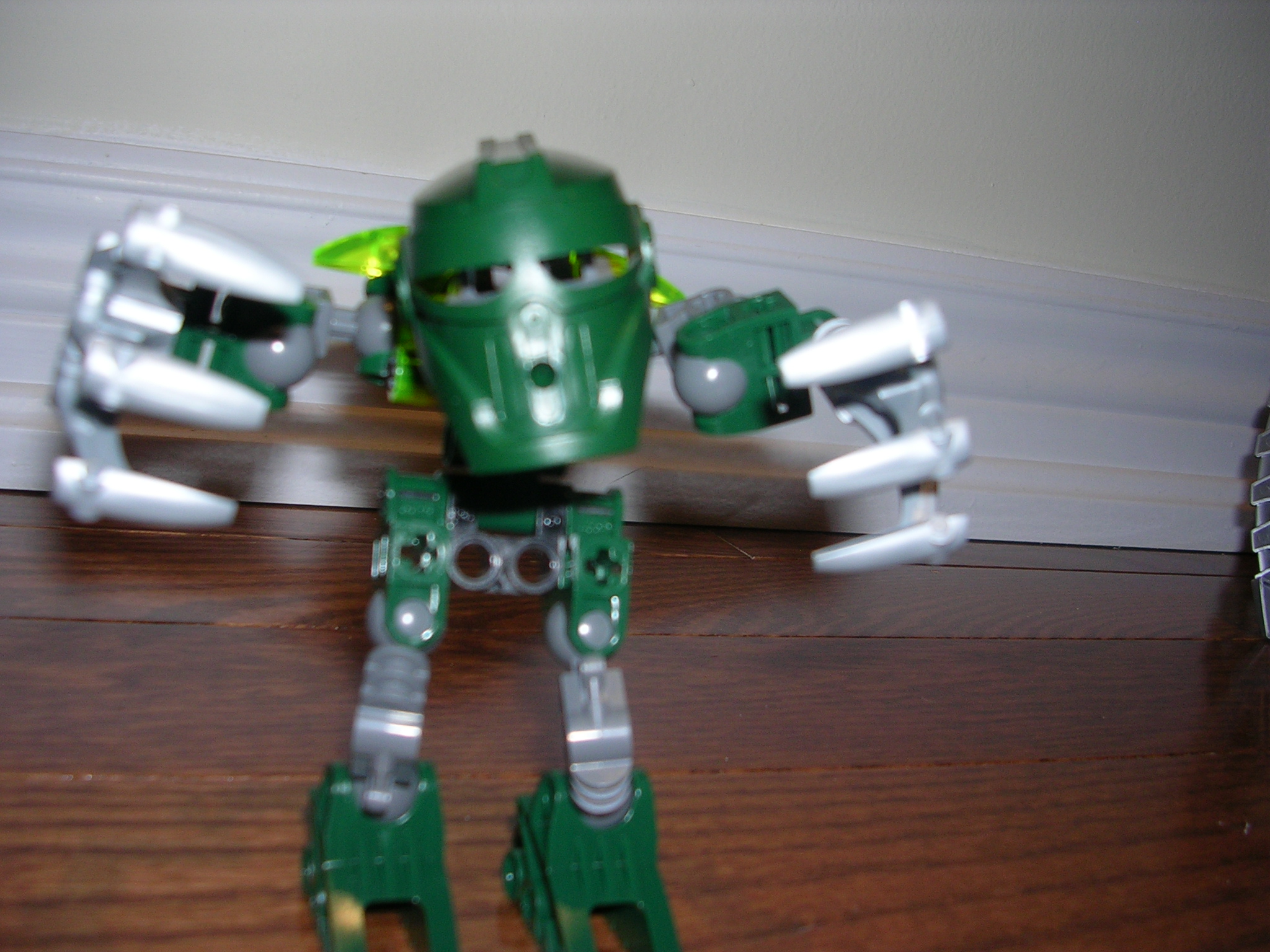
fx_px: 1394
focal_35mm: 38
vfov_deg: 37.7
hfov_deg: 49.0
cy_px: 476
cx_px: 635
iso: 50
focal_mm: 5.8
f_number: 2.8
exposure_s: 1/60.1
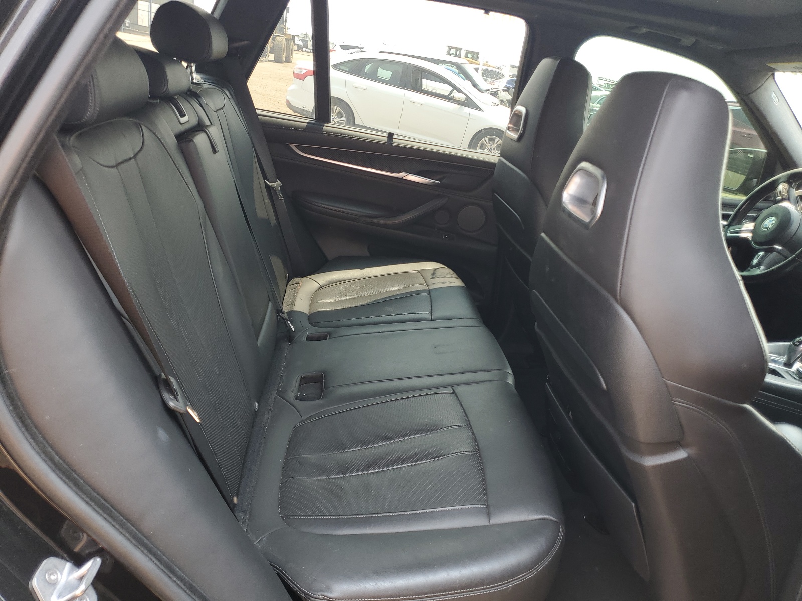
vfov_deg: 53.1
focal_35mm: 26
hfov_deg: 67.3
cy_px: 300
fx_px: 602
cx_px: 401
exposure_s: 1/139
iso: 50
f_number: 1.5
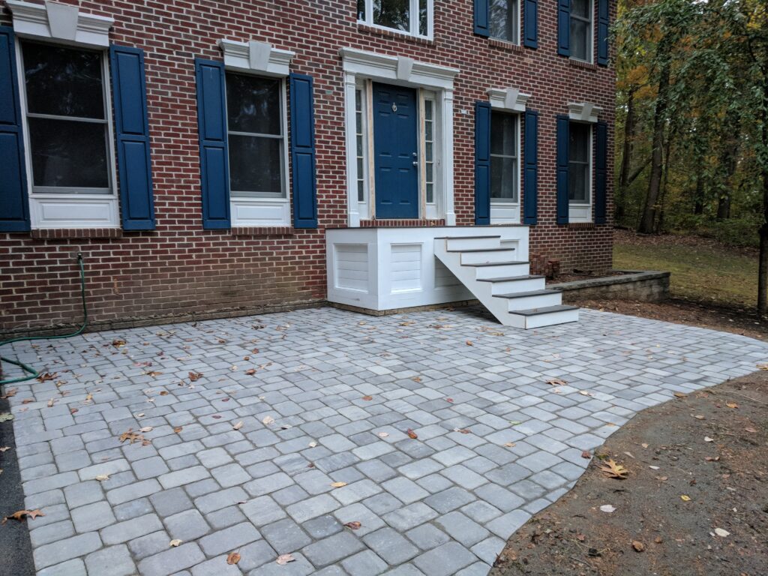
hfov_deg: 67.3
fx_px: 577
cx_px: 384
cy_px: 288
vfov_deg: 53.1
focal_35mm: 26
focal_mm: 4.67
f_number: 2
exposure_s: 1/40
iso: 466
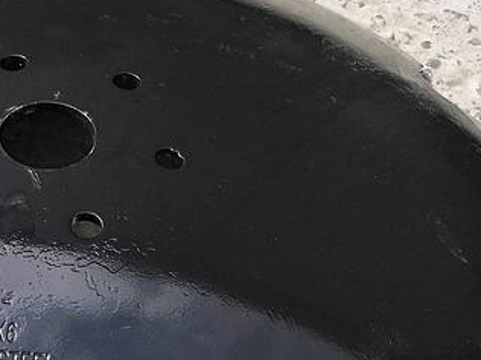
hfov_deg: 26.3
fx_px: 987
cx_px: 33
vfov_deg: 20.1
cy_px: 355
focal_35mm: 71
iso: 50
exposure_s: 1/818
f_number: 1.8
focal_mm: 3.95
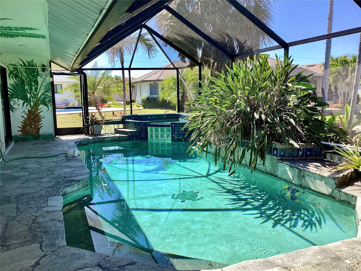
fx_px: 323
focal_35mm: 31
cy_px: 136
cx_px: 180
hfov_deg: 58.4
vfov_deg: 45.4
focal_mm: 3.3
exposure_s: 1/399
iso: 25
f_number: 2.4
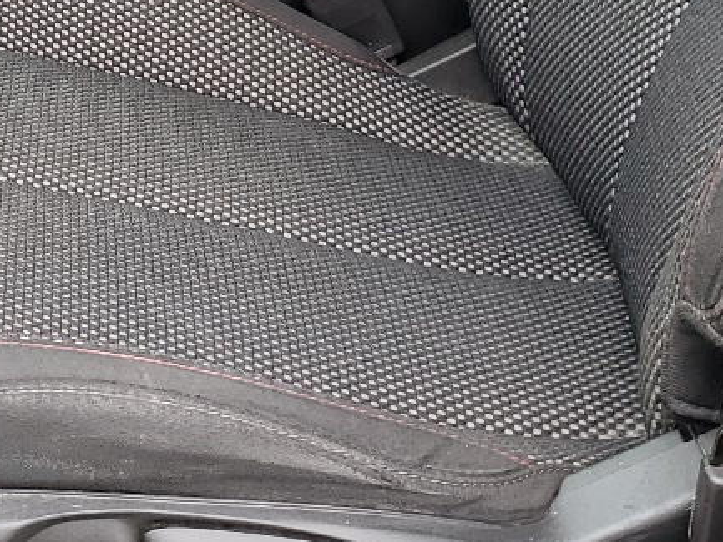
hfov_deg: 19.6
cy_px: -140
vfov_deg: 14.8
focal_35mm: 96
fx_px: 2006
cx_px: -73
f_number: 1.5
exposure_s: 1/60.2
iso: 51
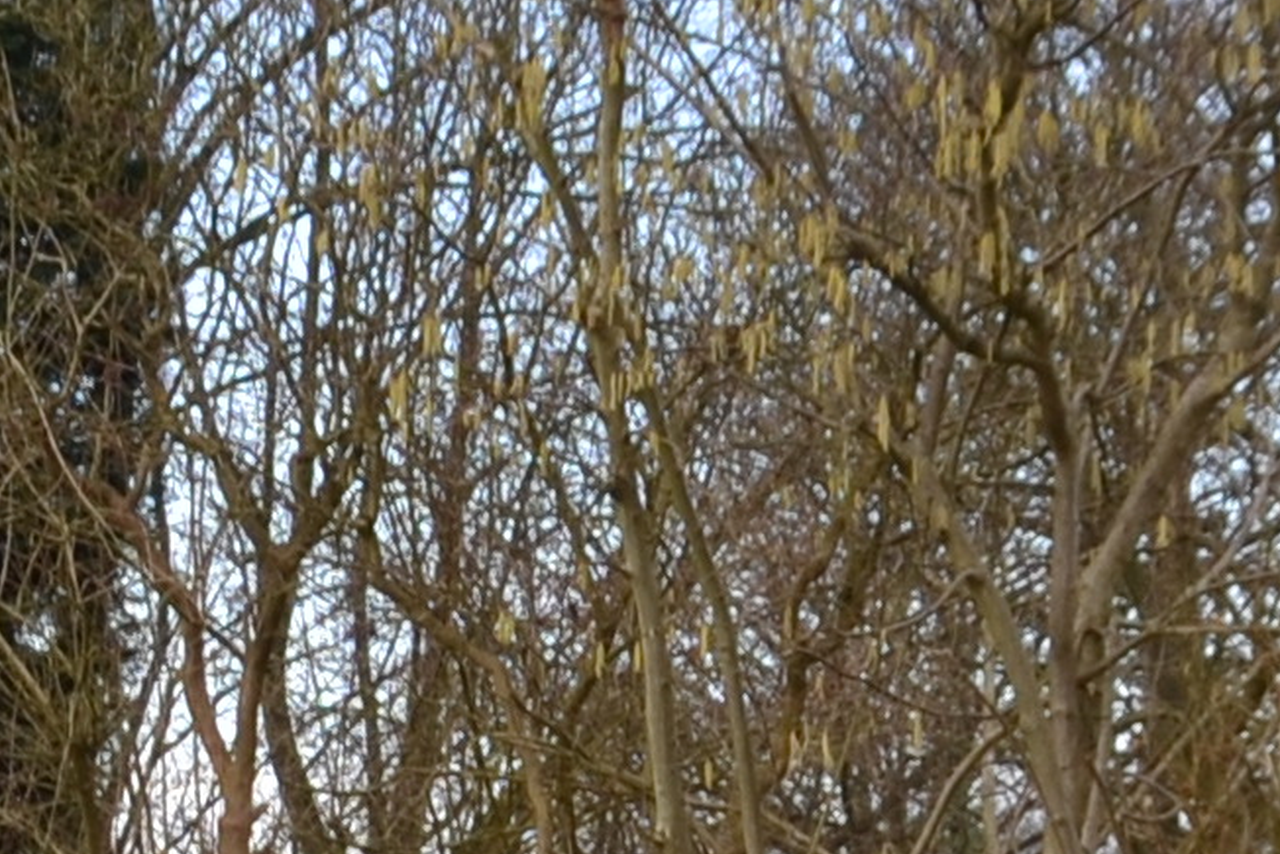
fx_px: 7539
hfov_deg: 9.6
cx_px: -98
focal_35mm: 212
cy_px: 1225
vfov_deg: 6.4
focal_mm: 20
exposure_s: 1/160
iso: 100
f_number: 6.3
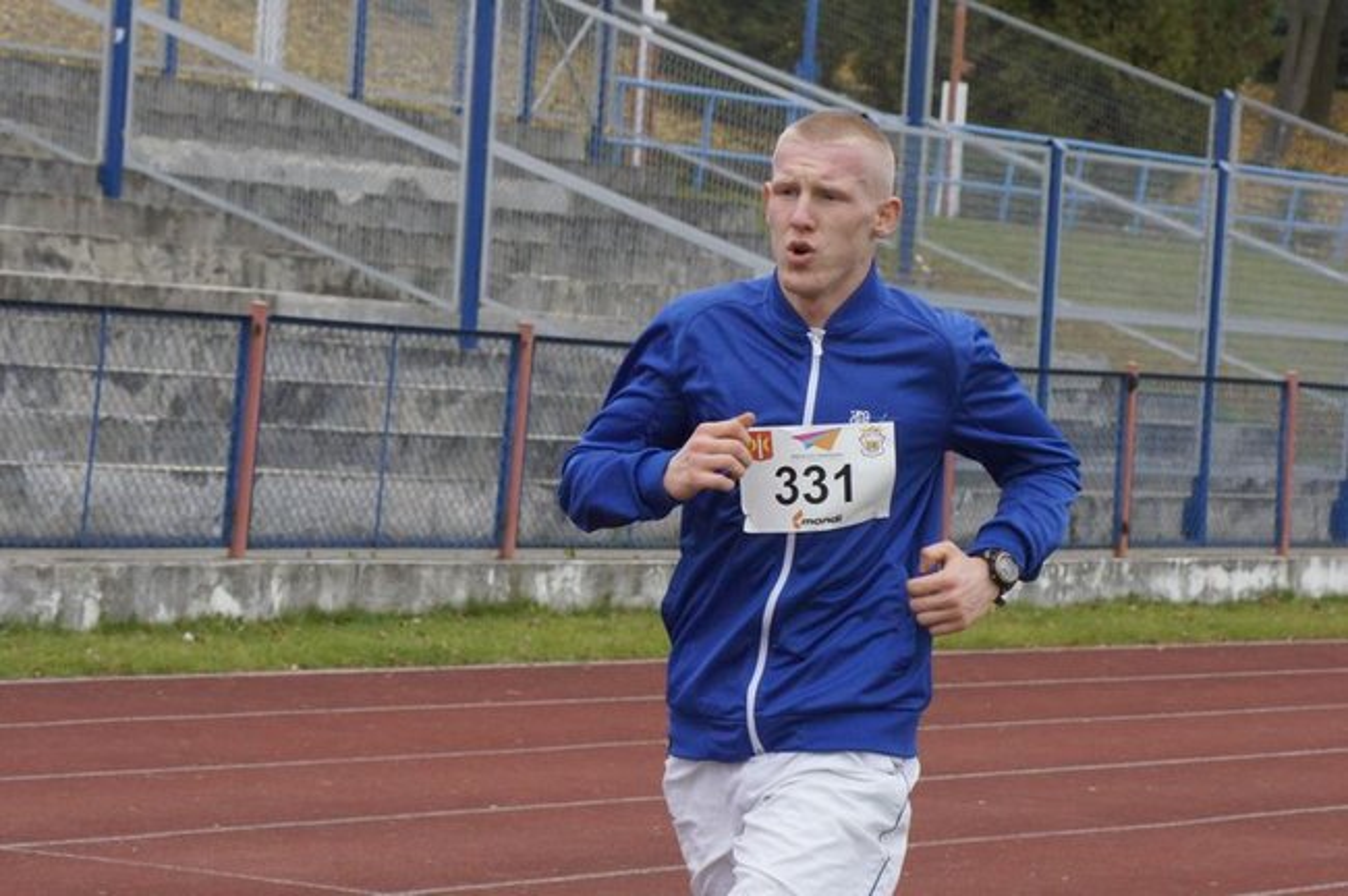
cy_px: 448
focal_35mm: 165
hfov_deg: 12.5
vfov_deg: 8.3
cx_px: 674
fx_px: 6172
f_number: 10
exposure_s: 1/800
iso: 3200
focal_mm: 110
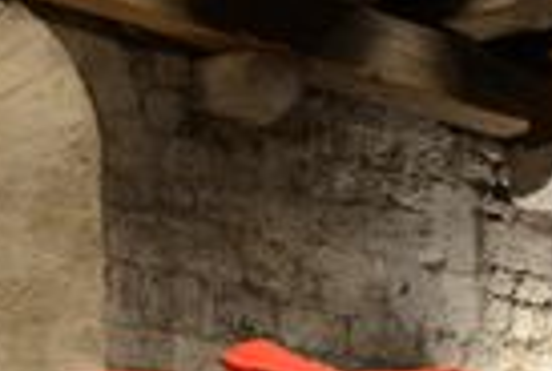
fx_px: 2336
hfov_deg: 13.0
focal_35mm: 152
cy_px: 766
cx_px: -193
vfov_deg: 8.6
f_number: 5.6
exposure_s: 1/60
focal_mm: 29
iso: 1600
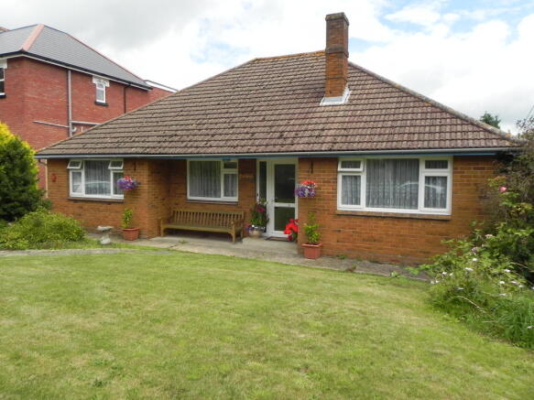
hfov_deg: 67.3
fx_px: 401
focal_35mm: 26
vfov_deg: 53.0
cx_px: 267
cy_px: 200
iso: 160
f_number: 6.3
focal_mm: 4.6
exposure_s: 1/302
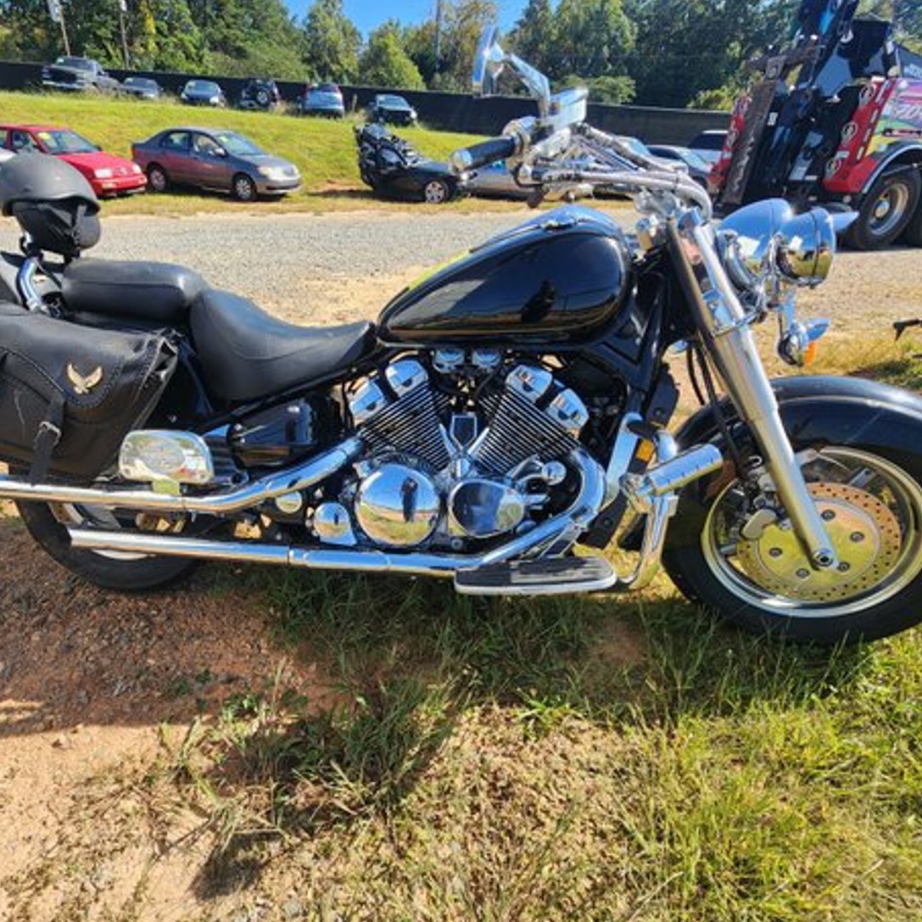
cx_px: 398
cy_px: 465
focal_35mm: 16
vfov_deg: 87.4
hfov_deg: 86.9
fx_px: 482
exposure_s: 1/726
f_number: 2.2
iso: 50
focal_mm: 2.2
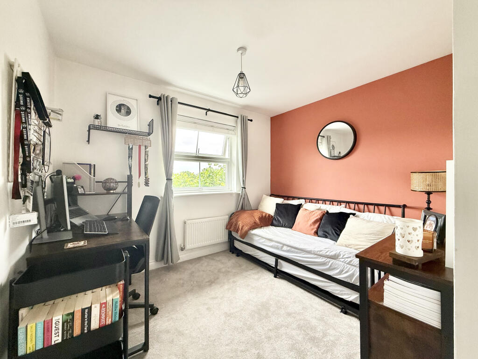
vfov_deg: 85.7
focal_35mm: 14
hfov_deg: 102.1
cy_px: 180
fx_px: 193
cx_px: 239
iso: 160
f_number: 2.2
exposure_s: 1/99
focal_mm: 2.22
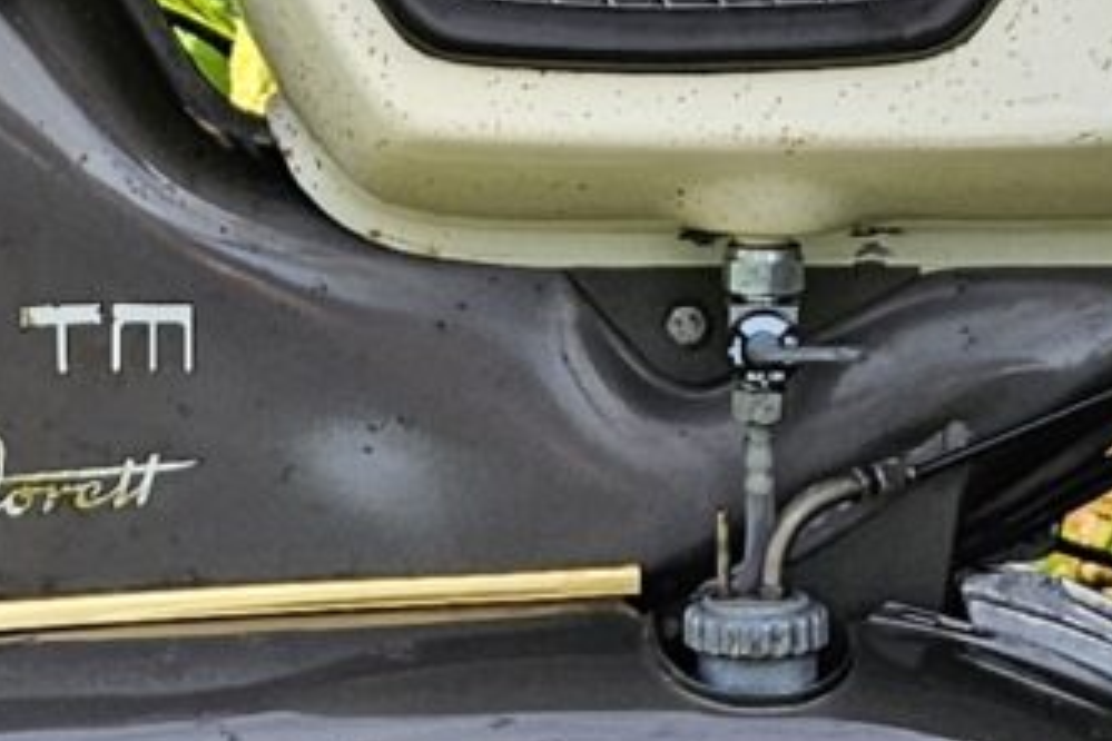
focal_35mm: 184
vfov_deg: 7.5
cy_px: 414
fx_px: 5683
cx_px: 514
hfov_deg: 11.2
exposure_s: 1/719
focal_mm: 5.4
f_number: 1.8
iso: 64
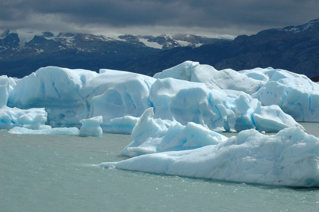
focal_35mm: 105
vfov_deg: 13.0
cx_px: 160
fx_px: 929
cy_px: 106
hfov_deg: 19.5
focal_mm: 70
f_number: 16
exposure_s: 1/1000
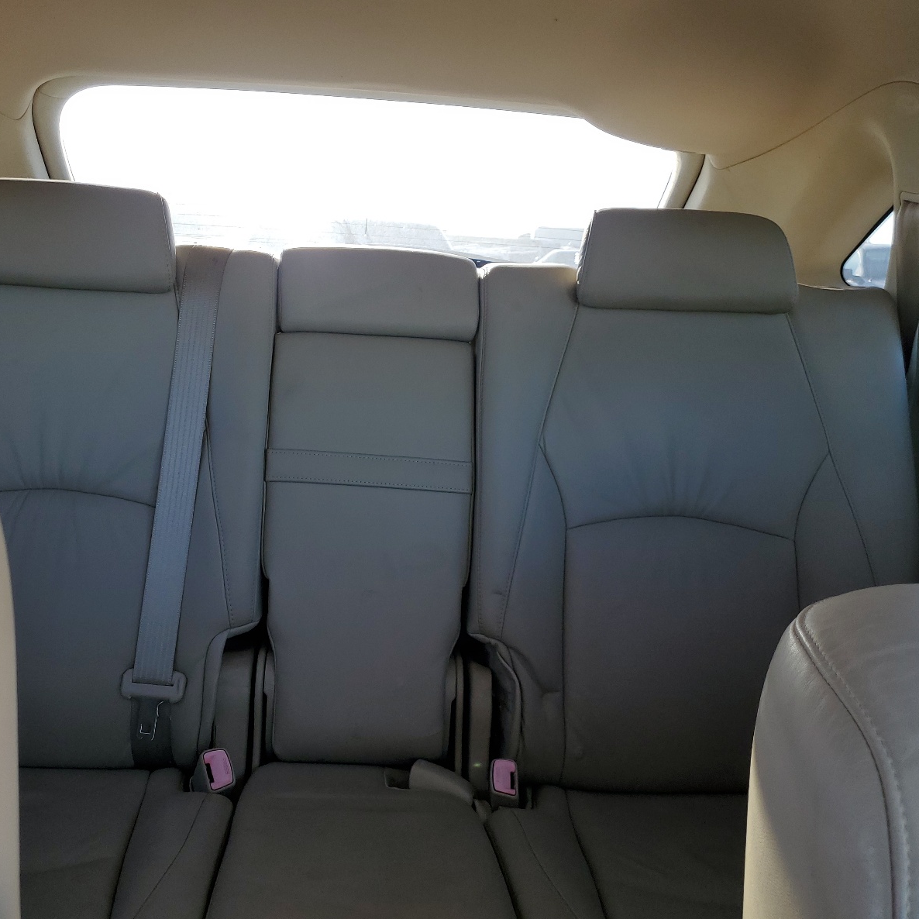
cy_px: 463
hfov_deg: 52.2
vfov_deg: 52.5
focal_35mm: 31
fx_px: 931
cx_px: 374
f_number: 1.5
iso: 50
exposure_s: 1/256
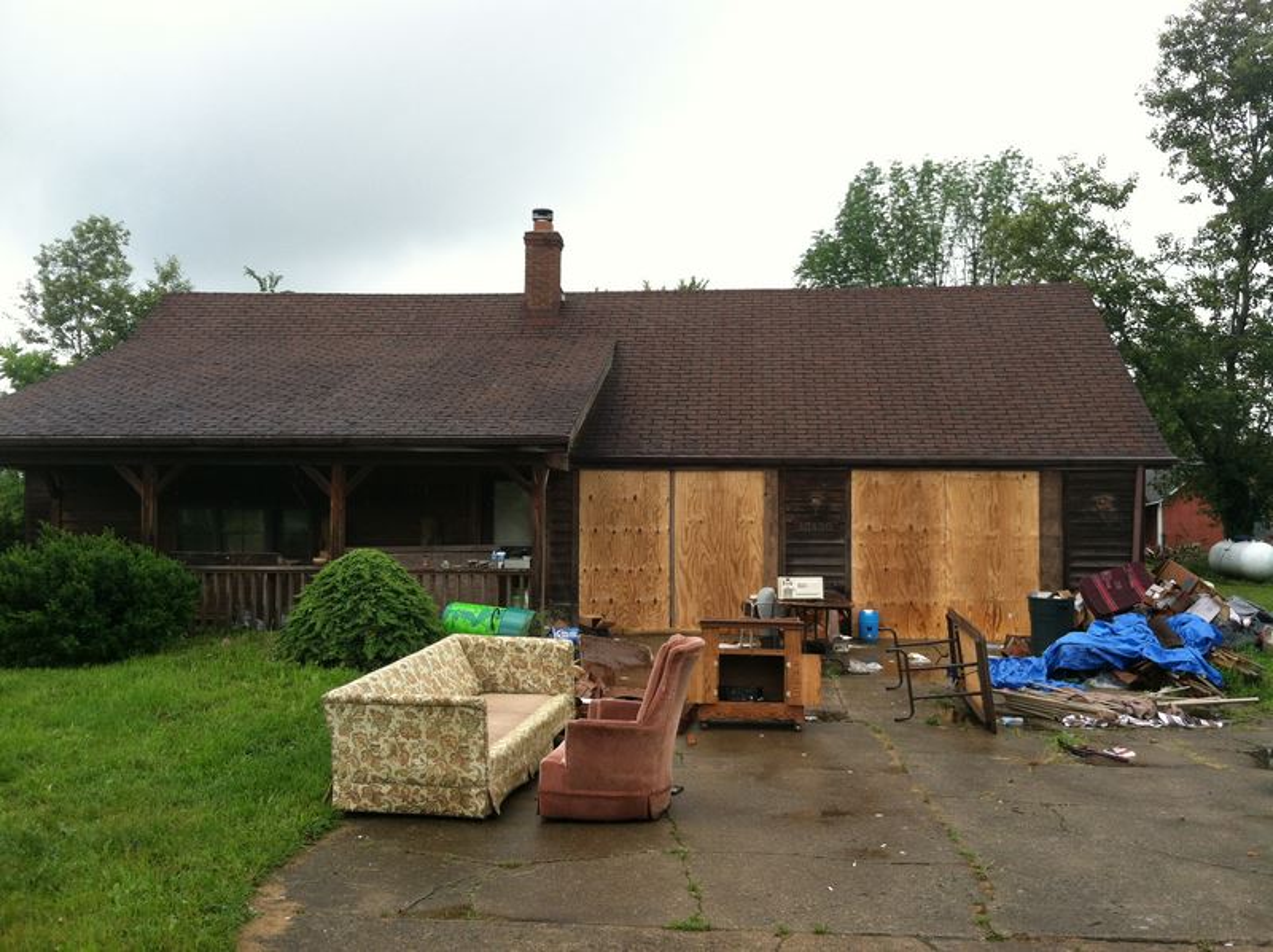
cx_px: 636
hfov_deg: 52.7
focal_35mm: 35
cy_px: 476
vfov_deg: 40.6
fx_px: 1286
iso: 80
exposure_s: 1/333
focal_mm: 3.85
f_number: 2.8
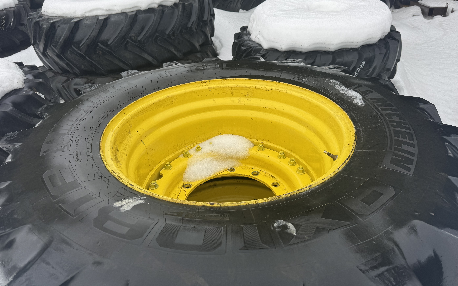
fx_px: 325
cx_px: 229
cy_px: 111
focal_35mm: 26
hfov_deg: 70.4
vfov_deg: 47.3
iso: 80
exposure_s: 1/404
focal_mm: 6.76
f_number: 1.78
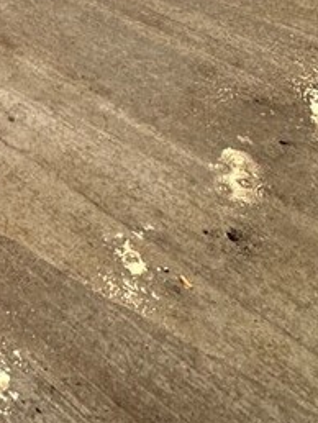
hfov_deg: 16.8
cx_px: -184
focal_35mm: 78
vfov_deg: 15.8
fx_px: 954
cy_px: -539
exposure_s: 1/99
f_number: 2.2
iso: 100
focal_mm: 2.22
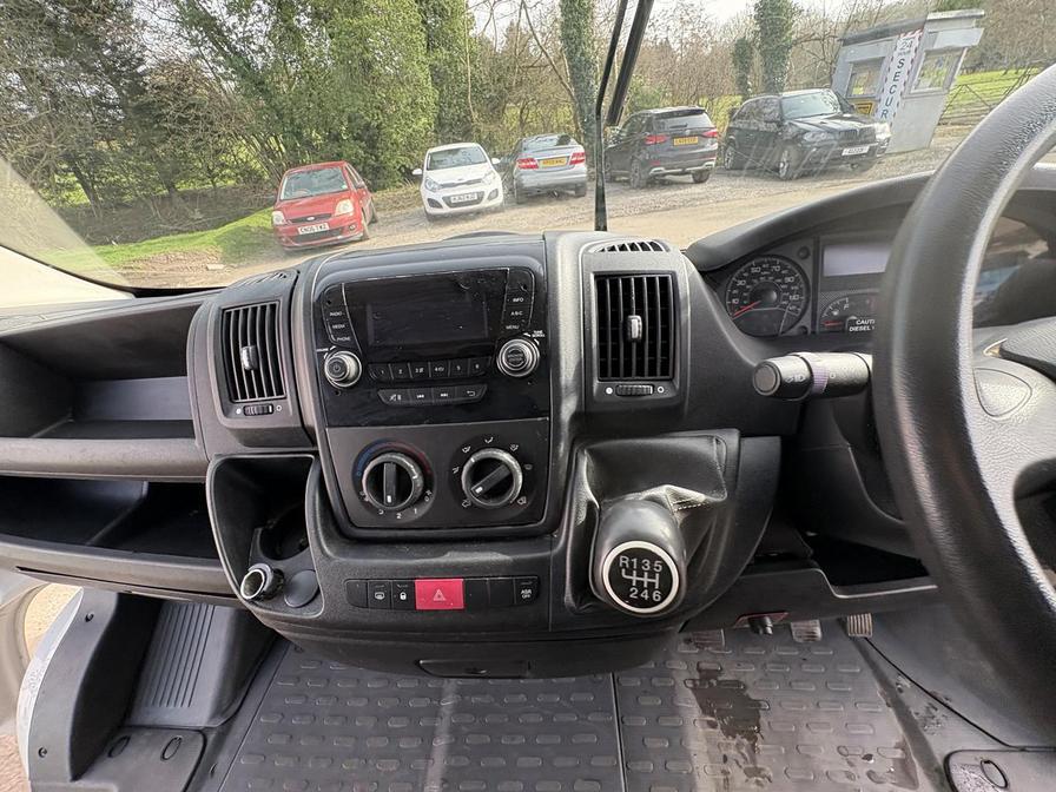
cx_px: 528
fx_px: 427
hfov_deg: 102.1
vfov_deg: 85.7
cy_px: 396
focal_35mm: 14
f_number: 2.2
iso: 100
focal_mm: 2.22
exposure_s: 1/140
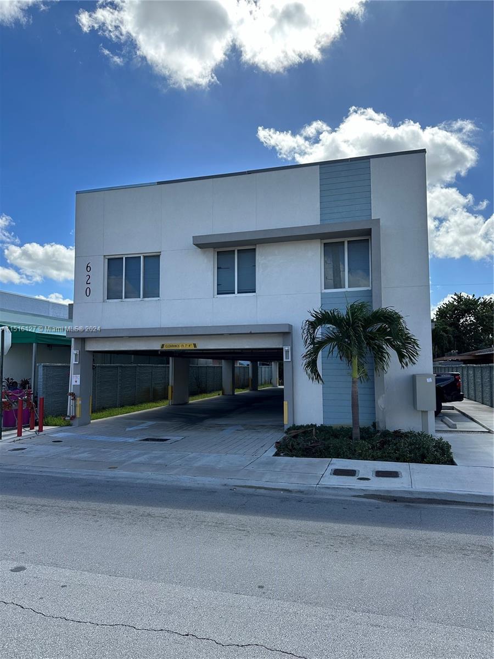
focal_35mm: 24
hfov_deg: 56.8
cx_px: 247
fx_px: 457
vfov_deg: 71.6
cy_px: 330
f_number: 1.78
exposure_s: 1/3861
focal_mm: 6.86
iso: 80
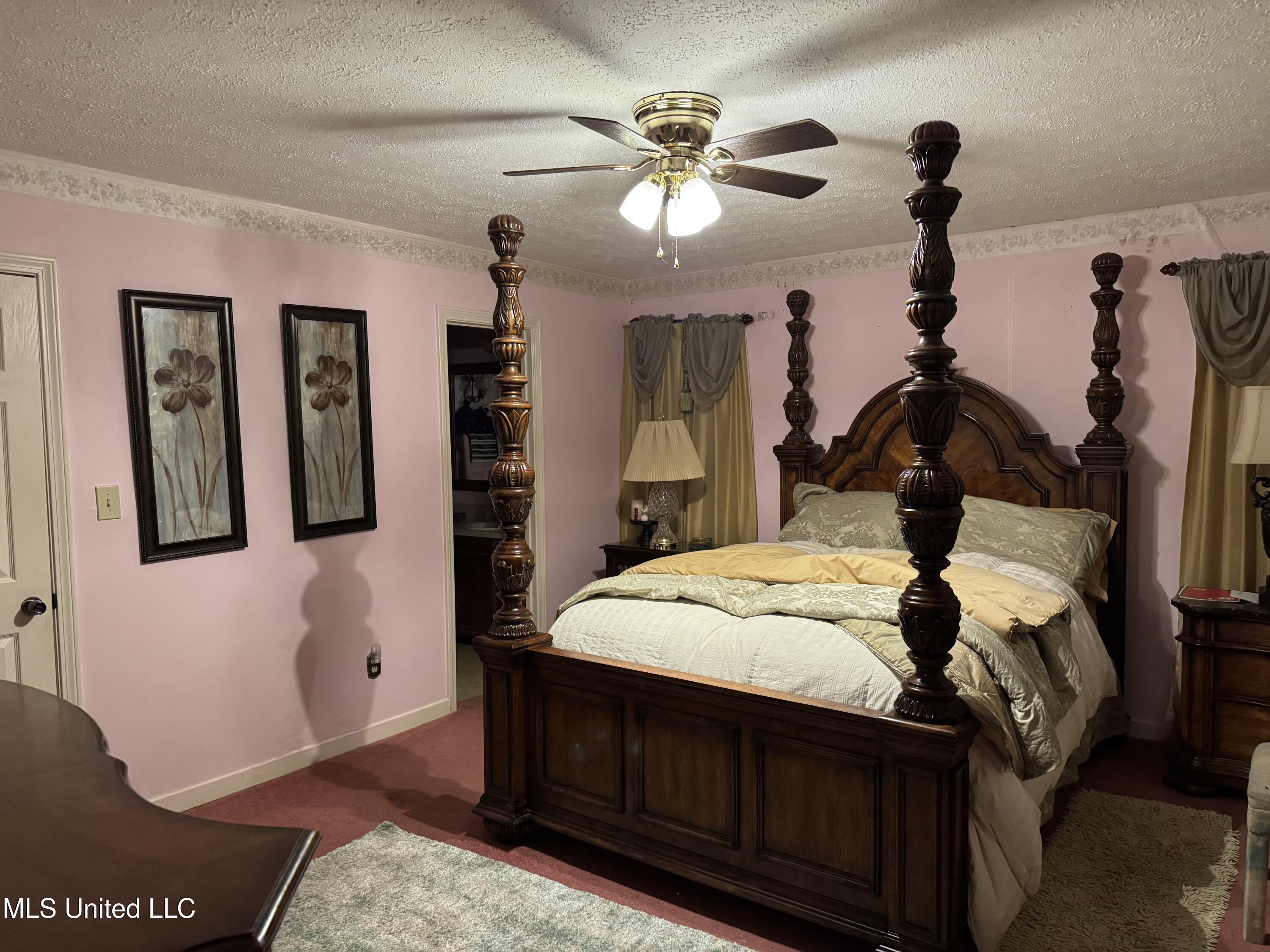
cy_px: 476
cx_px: 635
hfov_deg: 71.6
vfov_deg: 56.8
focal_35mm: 24
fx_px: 881
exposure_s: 1/60
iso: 640
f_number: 1.78
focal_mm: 6.76
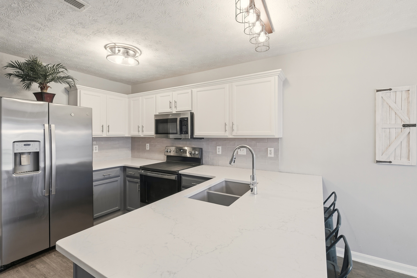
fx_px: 174
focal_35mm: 15
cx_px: 208
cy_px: 139
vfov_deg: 77.3
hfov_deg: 100.4
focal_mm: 10
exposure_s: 1/75
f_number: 9
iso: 400
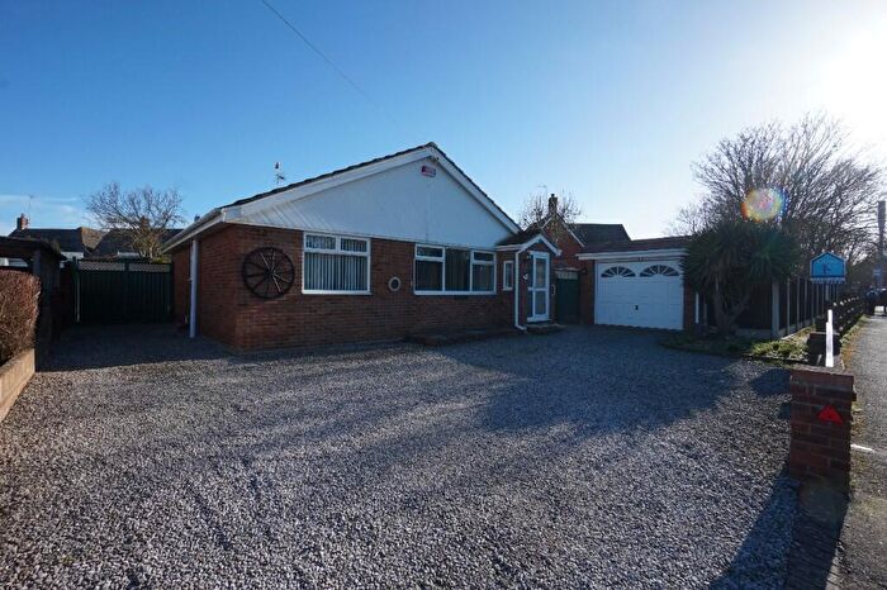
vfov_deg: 77.3
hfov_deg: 100.4
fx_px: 369
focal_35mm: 15
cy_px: 295
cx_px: 444
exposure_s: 1/125
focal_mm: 10
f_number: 11
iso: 125
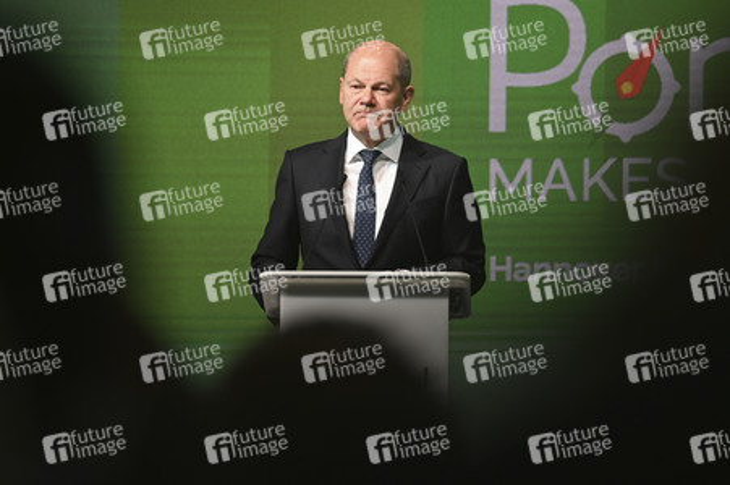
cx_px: 365
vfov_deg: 6.9
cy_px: 242
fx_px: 4052
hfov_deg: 10.3
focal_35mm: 200
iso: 800
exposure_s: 1/500
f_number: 2.8
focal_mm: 200
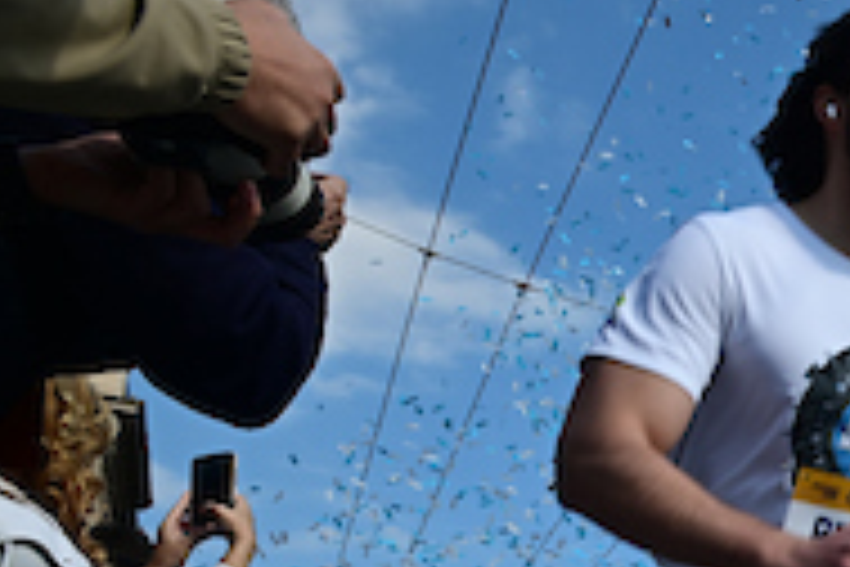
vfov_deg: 23.7
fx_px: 1275
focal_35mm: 54
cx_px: 1268
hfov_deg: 26.7
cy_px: 605
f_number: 5
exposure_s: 1/500
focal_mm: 17
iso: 100
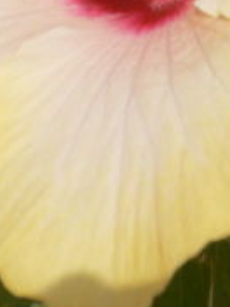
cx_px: 133
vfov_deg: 14.3
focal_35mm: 126
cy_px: -200
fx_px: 1119
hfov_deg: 11.7
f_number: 5.6
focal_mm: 5.8
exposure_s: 1/640
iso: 80
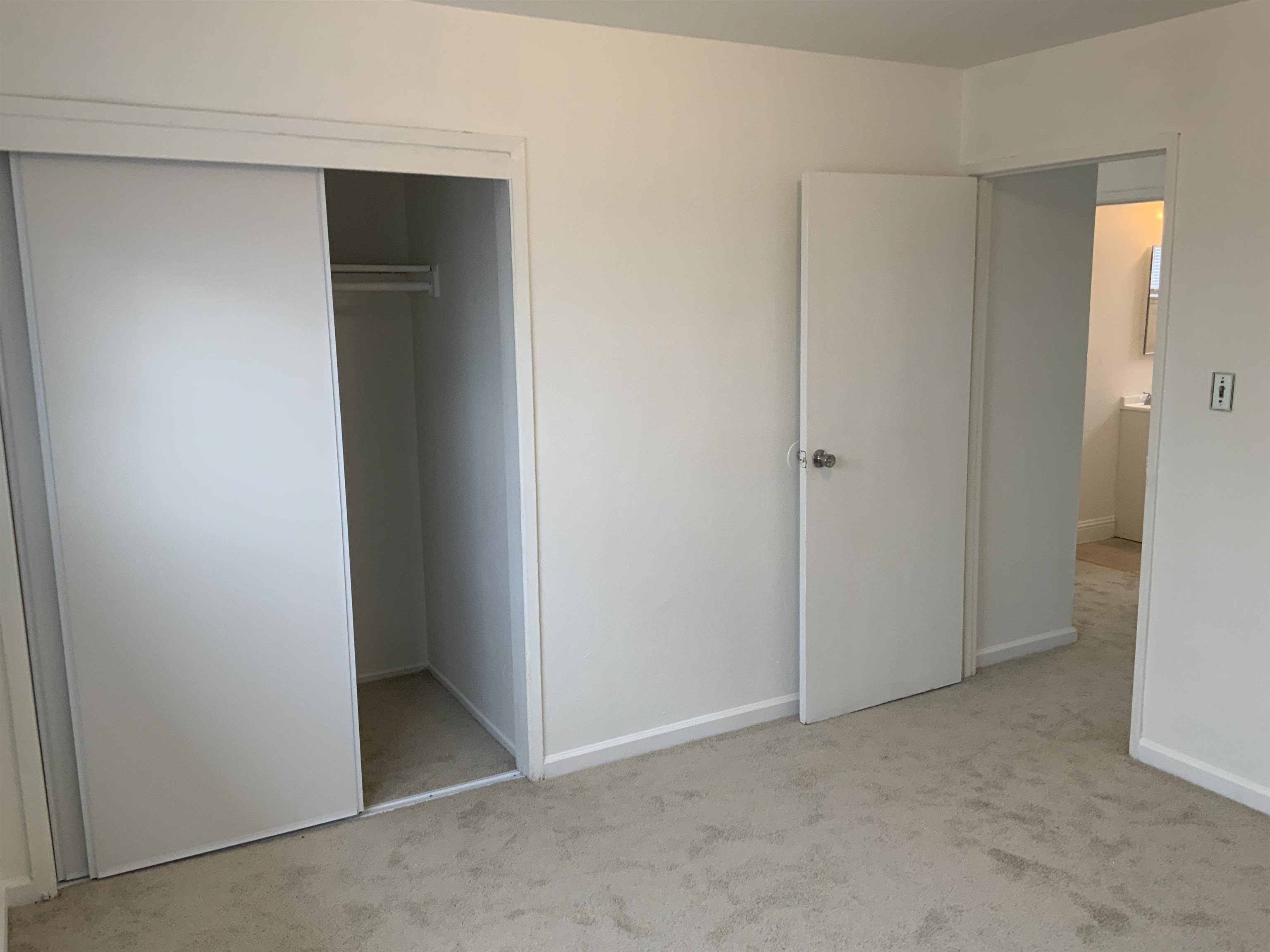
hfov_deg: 61.7
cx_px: 635
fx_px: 1064
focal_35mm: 29
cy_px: 476
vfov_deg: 48.2
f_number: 1.8
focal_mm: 3
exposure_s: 1/60
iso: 50
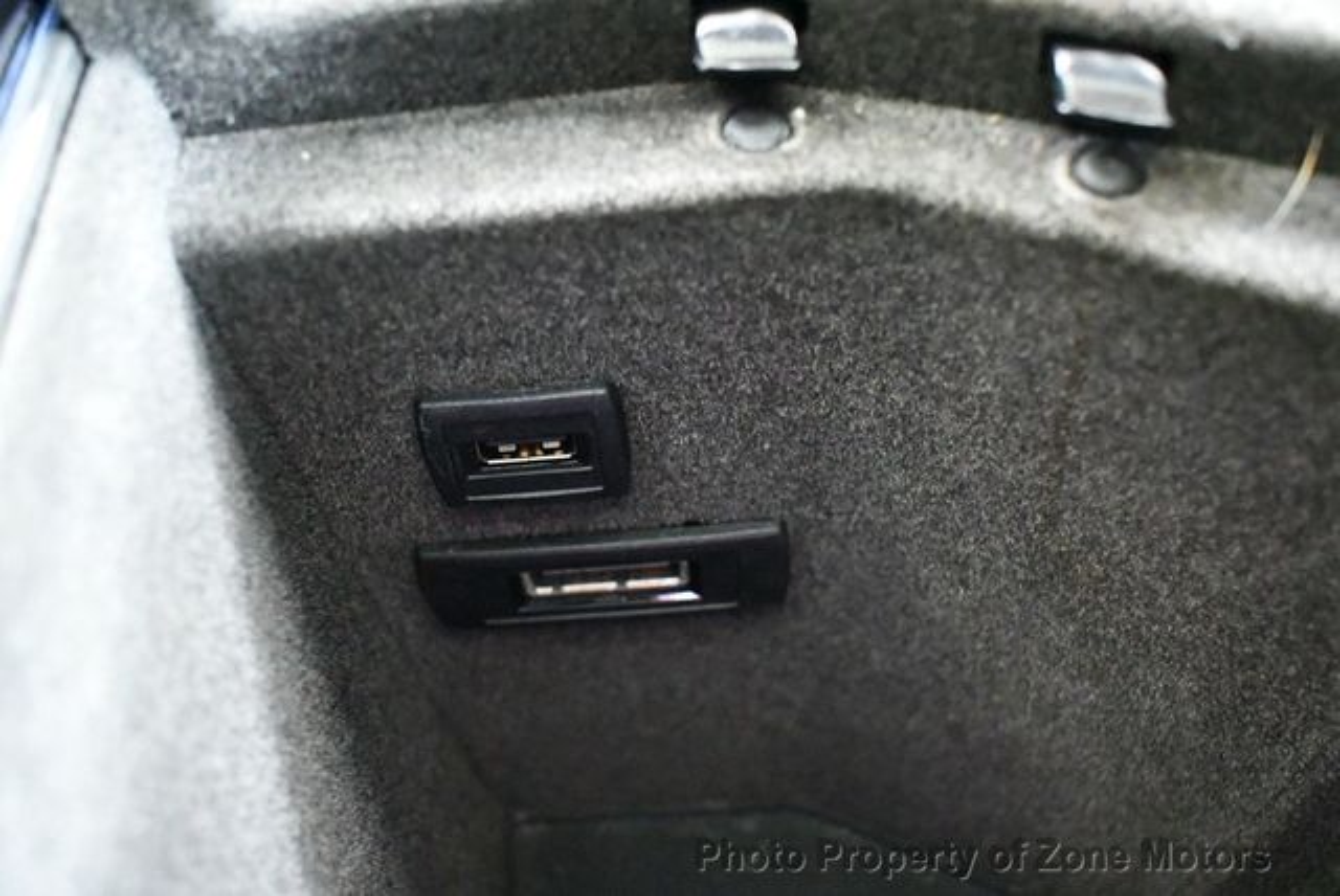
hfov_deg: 53.1
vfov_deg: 36.9
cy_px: 448
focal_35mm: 36
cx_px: 670
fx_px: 1341
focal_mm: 18
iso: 12800
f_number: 3.5
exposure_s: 1/13
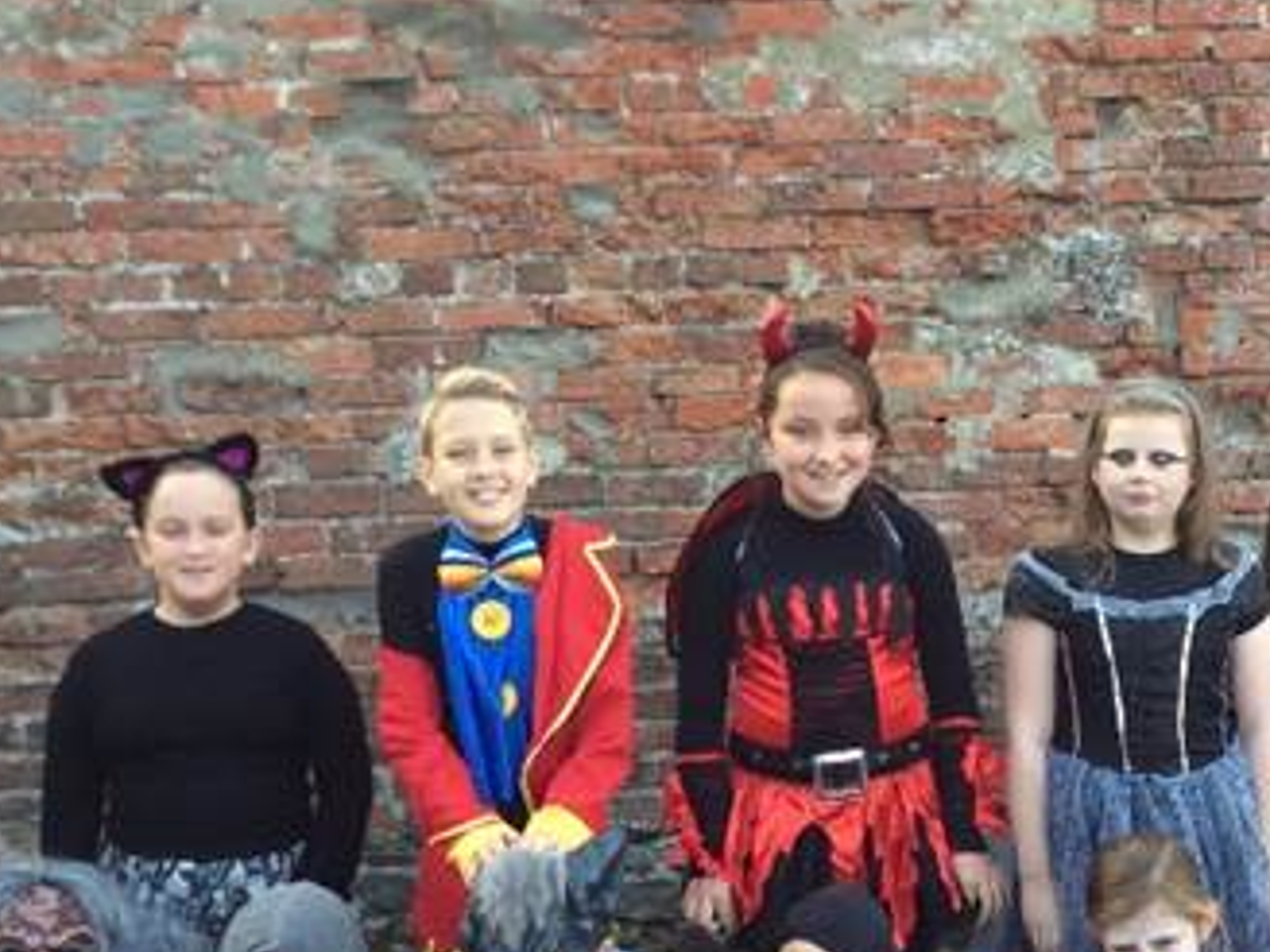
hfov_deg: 24.7
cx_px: 991
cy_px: 739
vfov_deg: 18.7
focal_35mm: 78
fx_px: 2862
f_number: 2.4
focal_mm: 3.3
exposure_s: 1/145
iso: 32
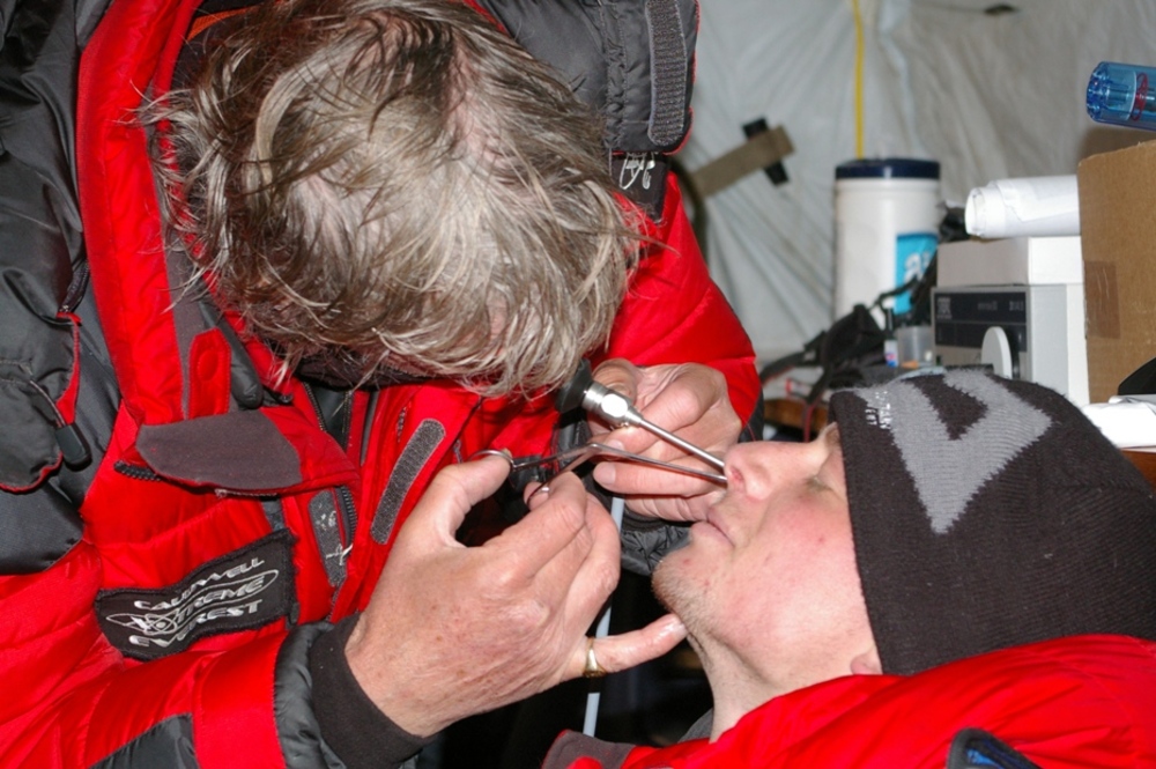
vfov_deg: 16.5
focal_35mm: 82
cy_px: 384
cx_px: 578
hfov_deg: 24.6
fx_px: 2647
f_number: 5.6
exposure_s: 1/60
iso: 800
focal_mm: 55
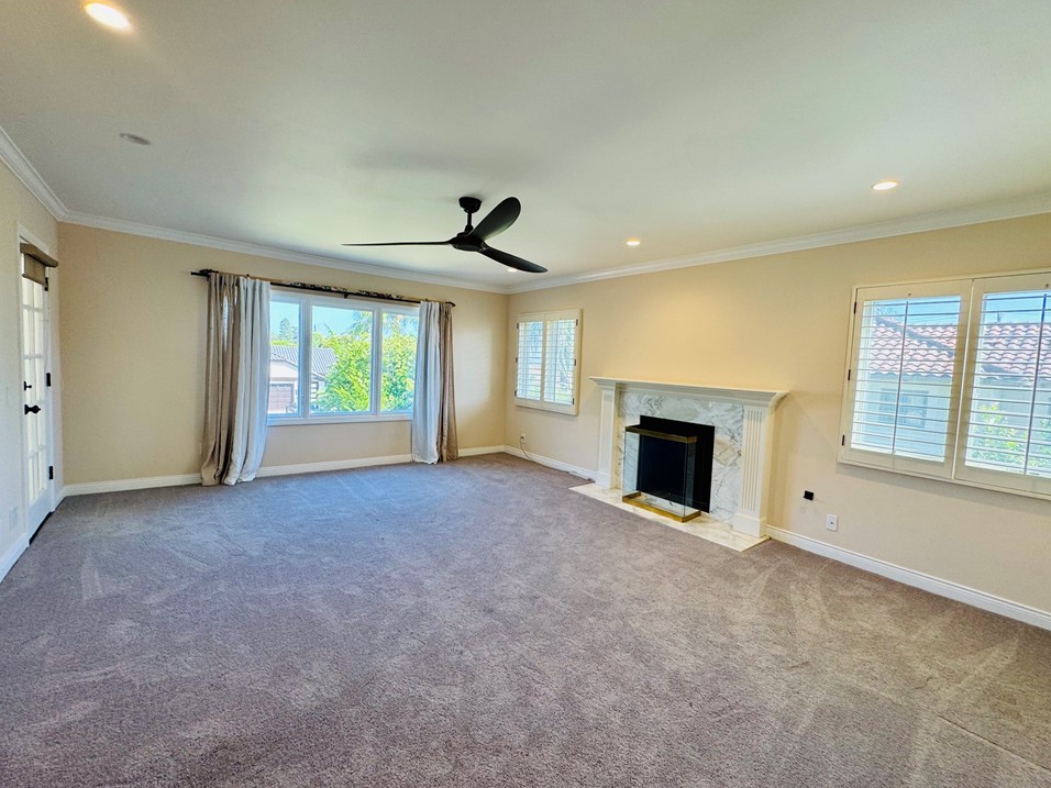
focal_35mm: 15
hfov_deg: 98.1
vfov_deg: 81.7
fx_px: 455
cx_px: 544
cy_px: 391
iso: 80
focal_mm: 2.22
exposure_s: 1/120
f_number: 2.2
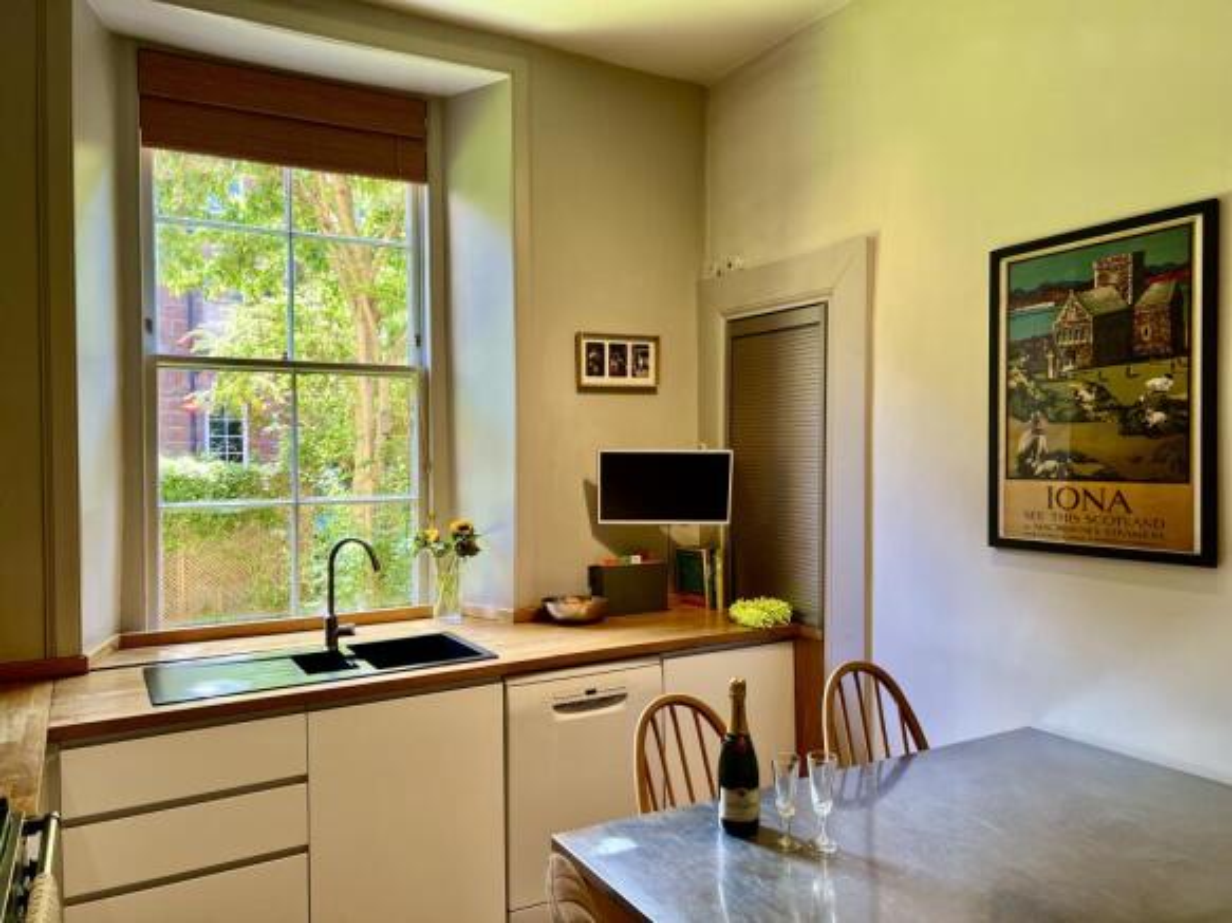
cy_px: 462
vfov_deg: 53.0
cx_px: 616
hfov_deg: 67.3
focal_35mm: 26
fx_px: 925
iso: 80
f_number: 1.5
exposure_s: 1/100
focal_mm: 5.7
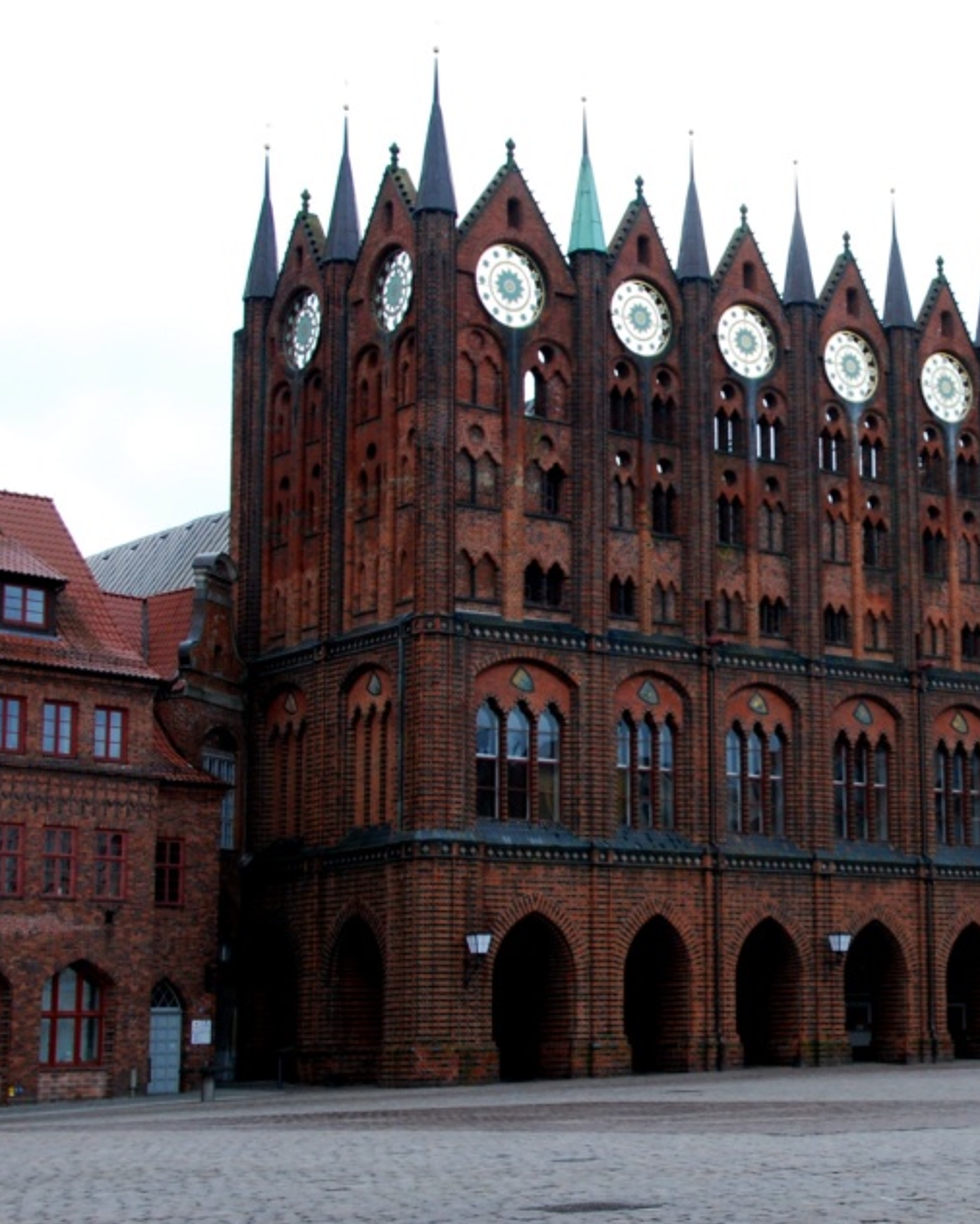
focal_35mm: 71
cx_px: 873
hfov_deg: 21.2
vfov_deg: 26.8
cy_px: 627
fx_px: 2564
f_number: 9
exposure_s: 1/160
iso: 400
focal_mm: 31
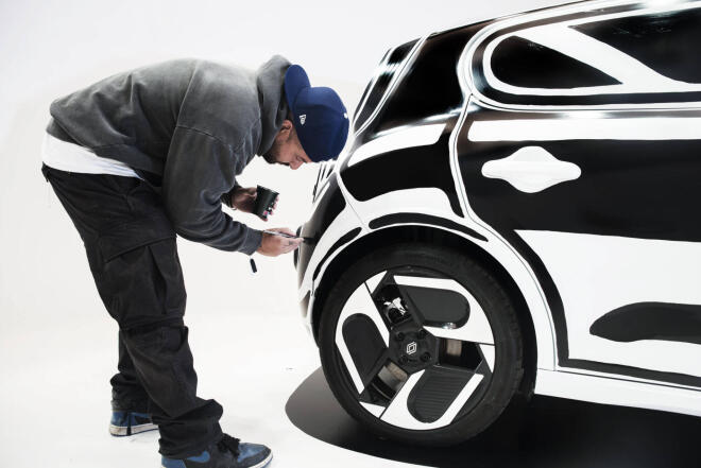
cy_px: 234
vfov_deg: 53.2
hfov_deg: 73.7
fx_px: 468
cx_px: 350
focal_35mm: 24
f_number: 4.5
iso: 640
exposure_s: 1/125
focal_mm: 24
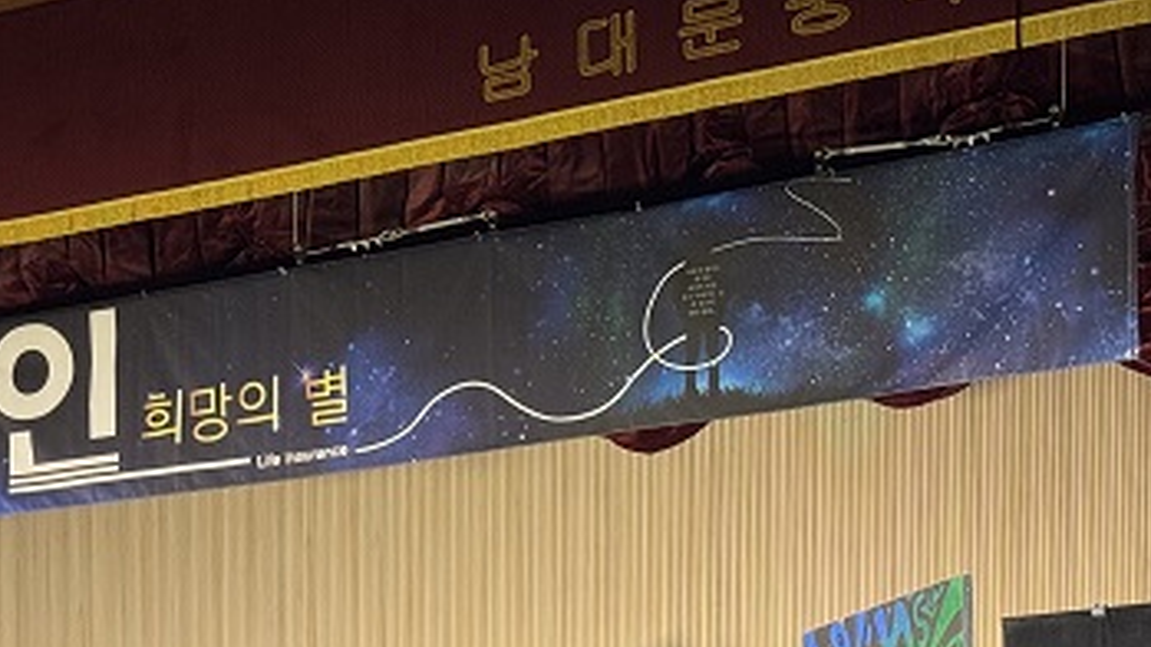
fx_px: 3661
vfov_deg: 9.9
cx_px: 66
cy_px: 862
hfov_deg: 17.5
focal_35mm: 120
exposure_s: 1/60
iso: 64
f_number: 1.78
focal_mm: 6.76
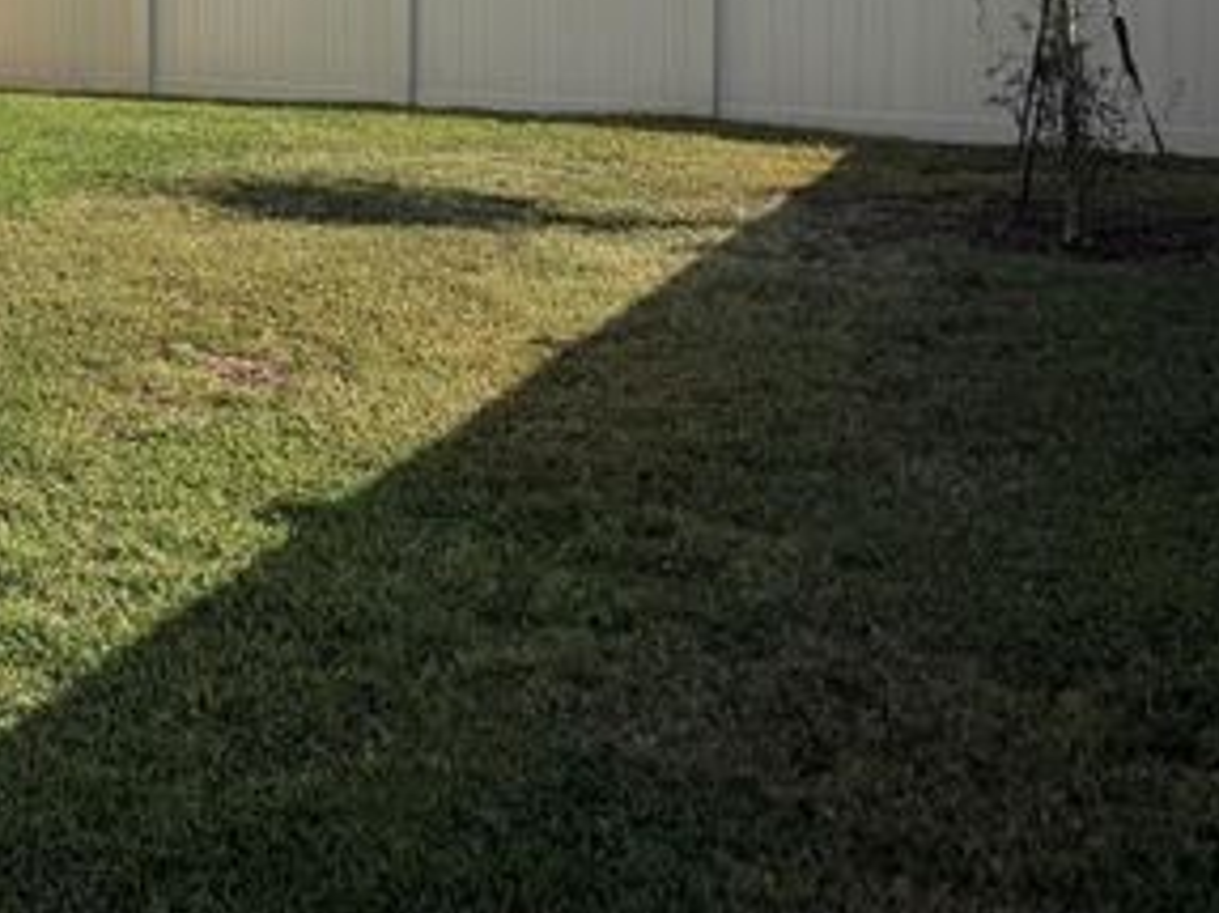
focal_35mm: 59
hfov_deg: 31.4
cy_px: 0
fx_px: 2077
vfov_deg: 23.7
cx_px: 155
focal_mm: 6.76
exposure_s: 1/5714
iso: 80
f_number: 1.78
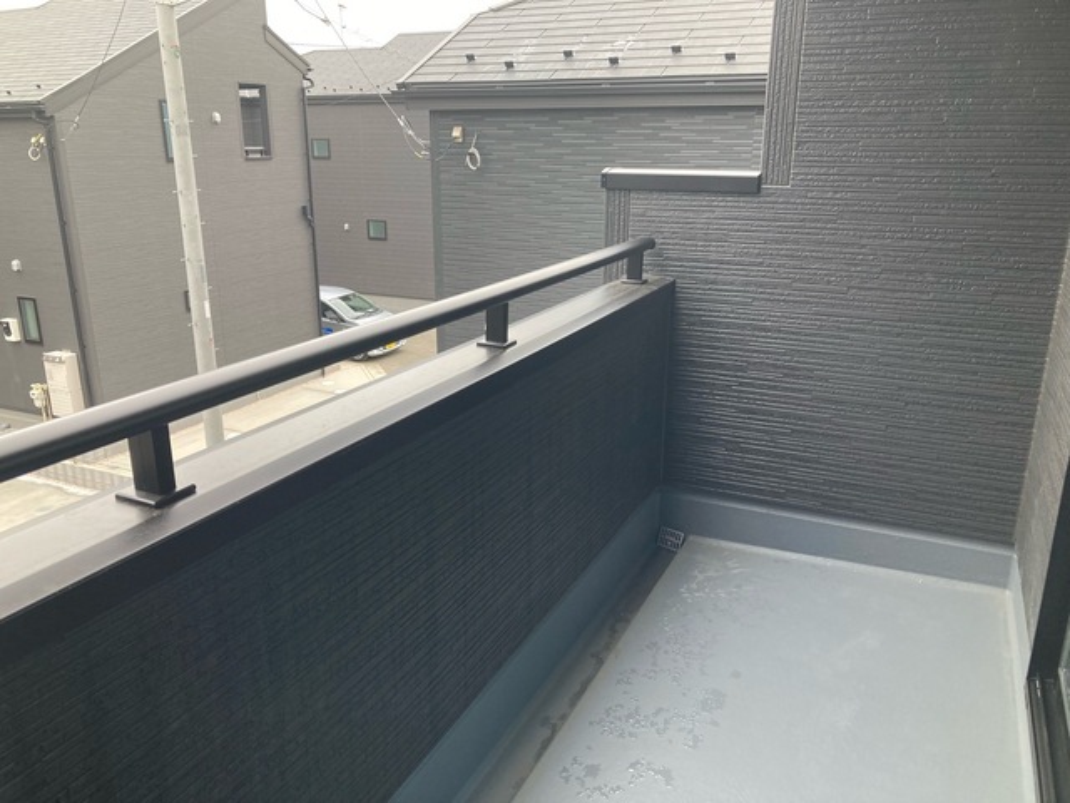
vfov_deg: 49.7
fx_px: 865
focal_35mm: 28
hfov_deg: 63.4
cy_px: 402
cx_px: 535
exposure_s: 1/121
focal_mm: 3.99
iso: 40
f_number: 1.8
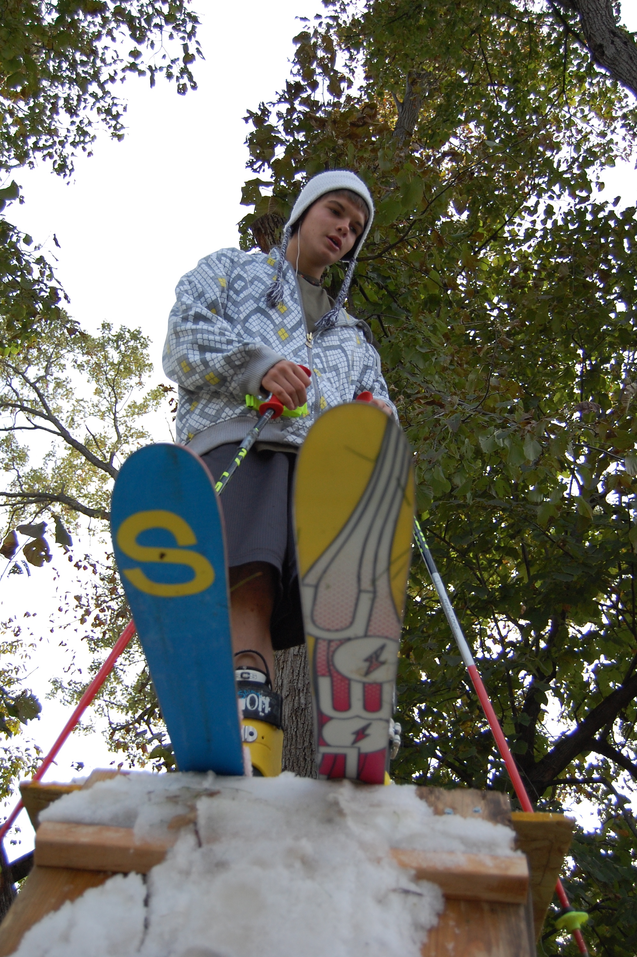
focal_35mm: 39
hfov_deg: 34.1
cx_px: 318
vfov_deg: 49.6
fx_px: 1037
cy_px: 478
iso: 400
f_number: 4.2
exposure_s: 1/800
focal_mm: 26
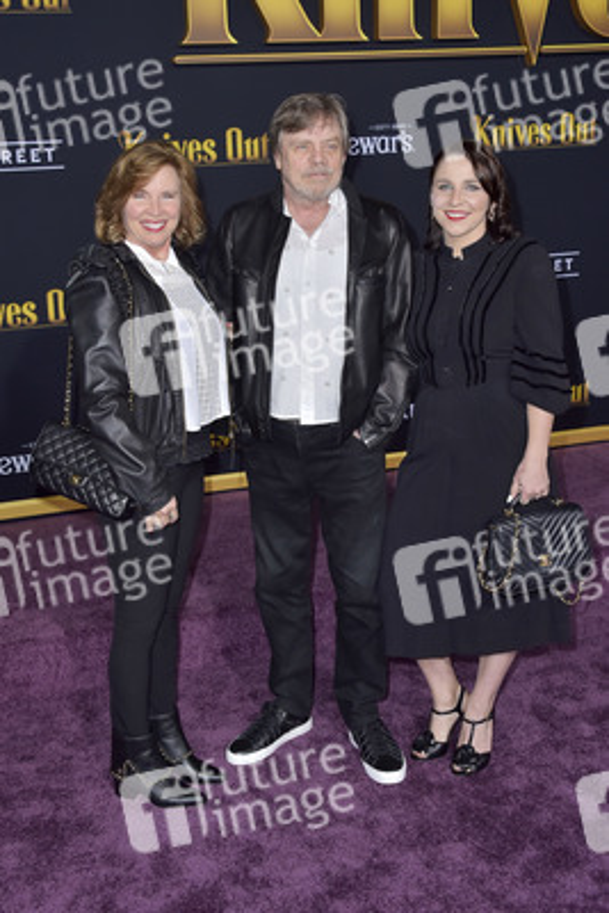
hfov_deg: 35.1
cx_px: 304
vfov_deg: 50.7
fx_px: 963
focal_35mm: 38
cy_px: 456
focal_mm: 38
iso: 500
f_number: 7.1
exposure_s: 1/250
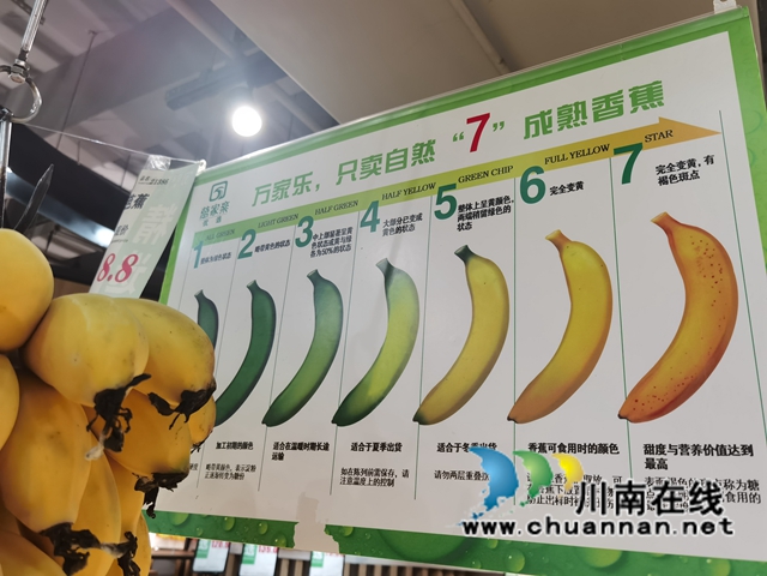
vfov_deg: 51.4
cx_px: 384
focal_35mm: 27
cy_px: 288
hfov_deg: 65.3
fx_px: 598
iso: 160
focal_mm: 6.71
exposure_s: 1/100
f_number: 1.9
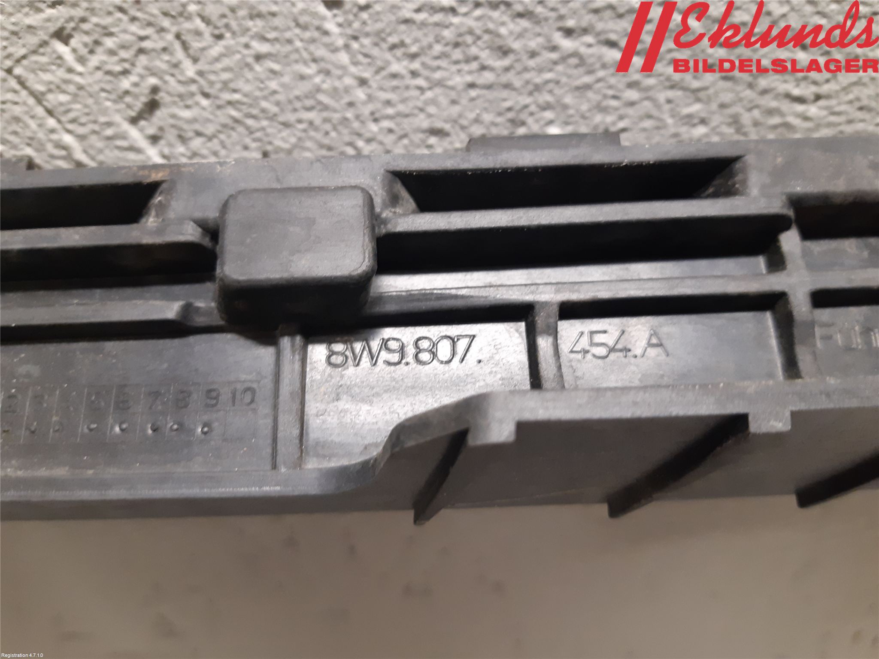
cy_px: 330
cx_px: 440
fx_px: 660
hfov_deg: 67.3
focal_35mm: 26
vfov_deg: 53.1
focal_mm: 3.93
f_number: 1.7
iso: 200
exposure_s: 1/25
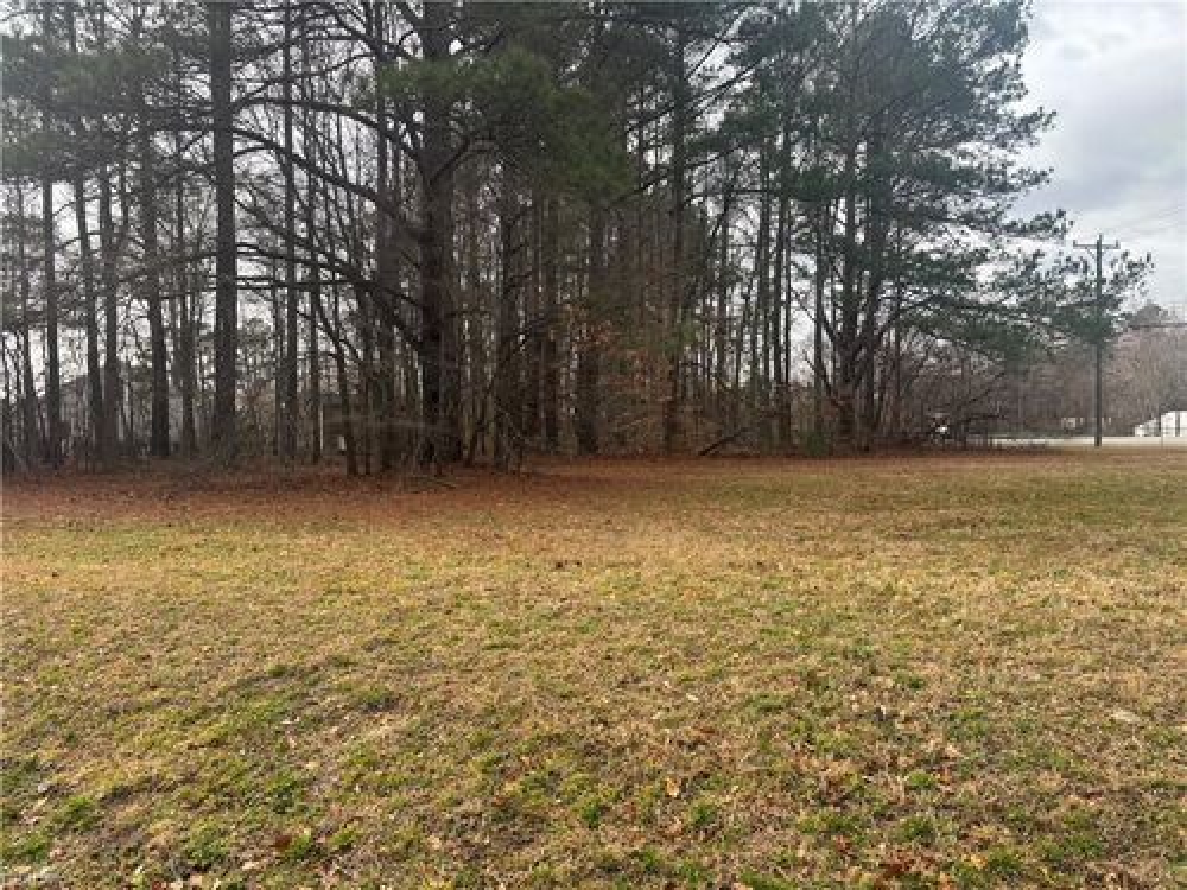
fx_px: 892
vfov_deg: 53.1
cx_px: 594
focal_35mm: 26
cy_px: 445
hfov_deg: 67.3
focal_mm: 5.96
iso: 50
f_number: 1.6
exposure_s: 1/775
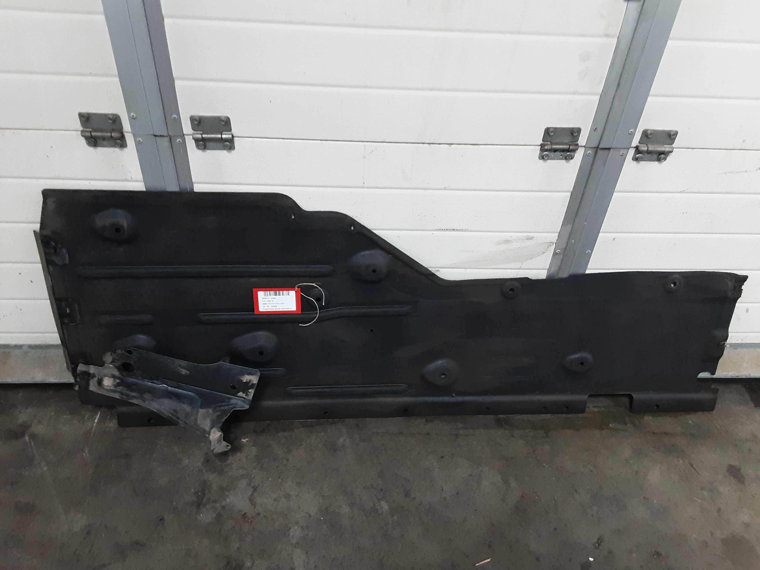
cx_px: 380
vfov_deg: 51.4
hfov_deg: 65.3
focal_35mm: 27
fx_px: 593
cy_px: 285
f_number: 1.9
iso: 160
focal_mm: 2.91
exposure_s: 1/50
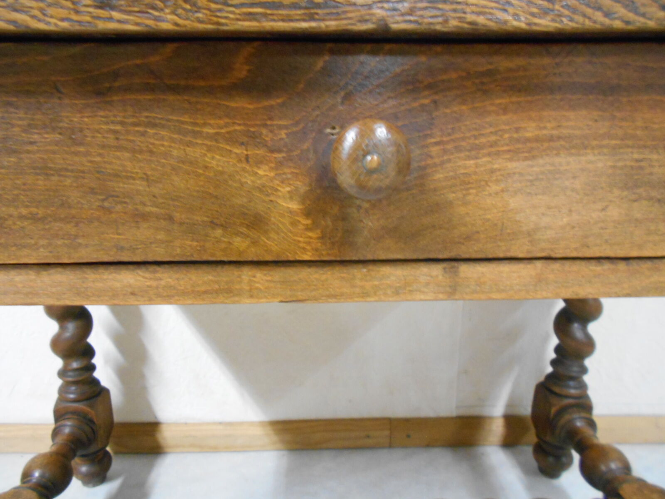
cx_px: 332
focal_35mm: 26
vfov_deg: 53.1
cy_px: 250
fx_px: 499
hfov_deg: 67.3
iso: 640
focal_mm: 4.6
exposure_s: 1/8
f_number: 3.2
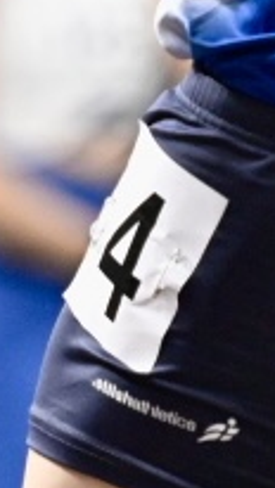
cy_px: -483
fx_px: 13328
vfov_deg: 2.1
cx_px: 641
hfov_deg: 1.2
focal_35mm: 1029
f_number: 2.8
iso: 3200
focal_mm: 155
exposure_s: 1/2000
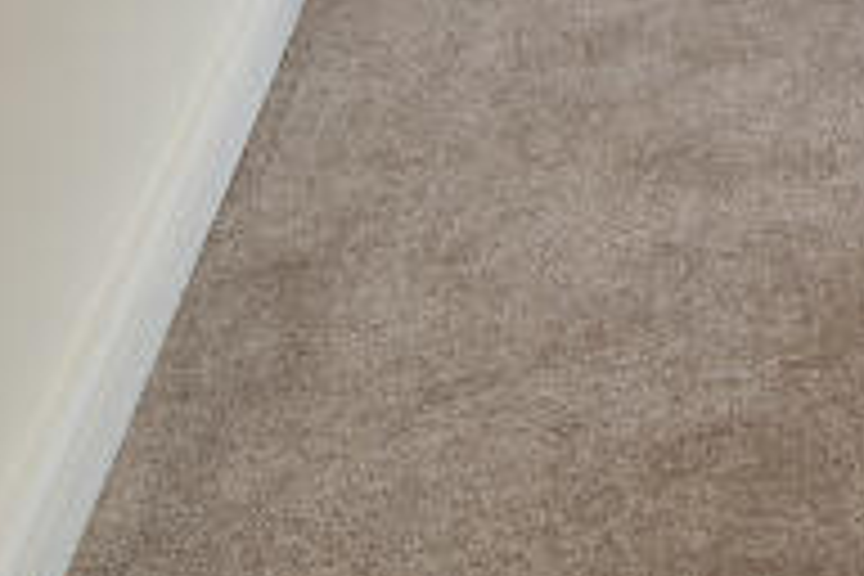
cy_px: -736
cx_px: 1359
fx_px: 1536
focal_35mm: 64
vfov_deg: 14.9
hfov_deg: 23.6
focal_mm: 12
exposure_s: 1/1.67
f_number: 10
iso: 50
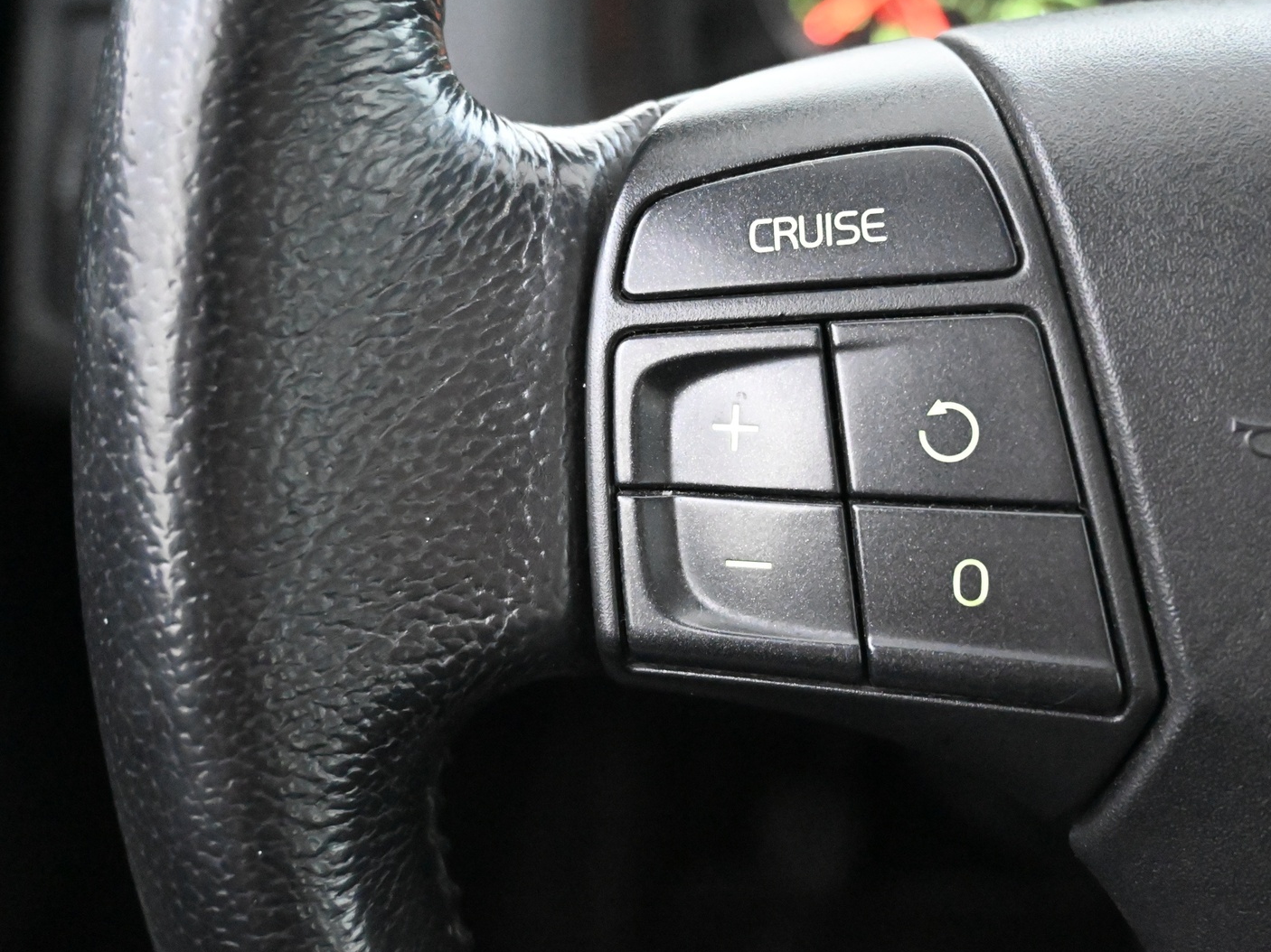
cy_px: 469
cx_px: 689
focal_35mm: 42
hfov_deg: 45.2
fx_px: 1525
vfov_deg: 34.7
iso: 12800
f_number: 4.2
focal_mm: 25
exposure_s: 1/20
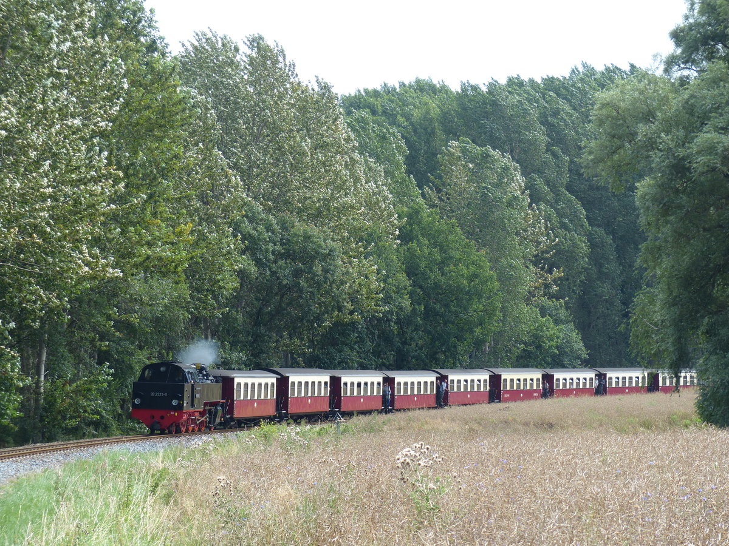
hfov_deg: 18.9
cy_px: 273
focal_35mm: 104
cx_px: 364
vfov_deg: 14.2
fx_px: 2190
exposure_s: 1/640
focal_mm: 18.7
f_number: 2.8
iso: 100
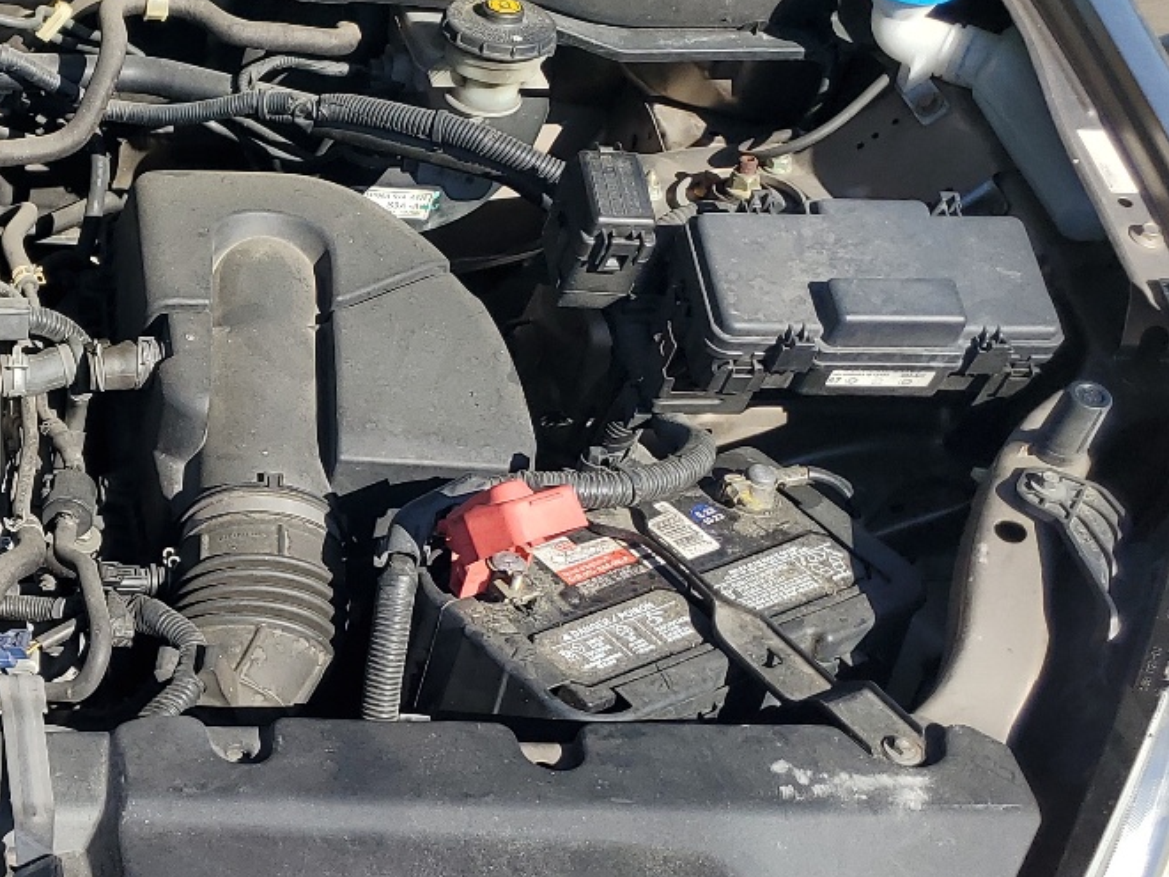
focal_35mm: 63
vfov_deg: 23.2
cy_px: 546
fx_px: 2128
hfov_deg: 28.3
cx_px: -76
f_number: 1.5
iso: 50
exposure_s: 1/2000
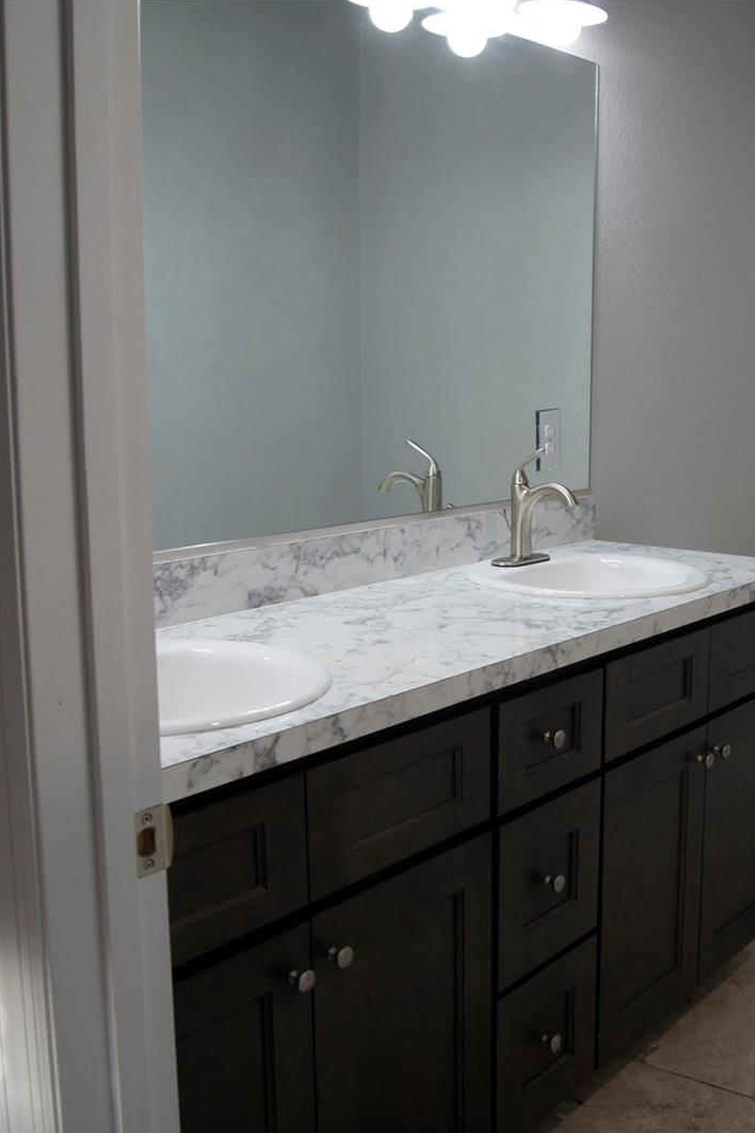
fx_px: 1290
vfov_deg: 47.4
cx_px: 626
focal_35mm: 41
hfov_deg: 31.6
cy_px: 569
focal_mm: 18
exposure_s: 1/30
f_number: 5
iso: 400
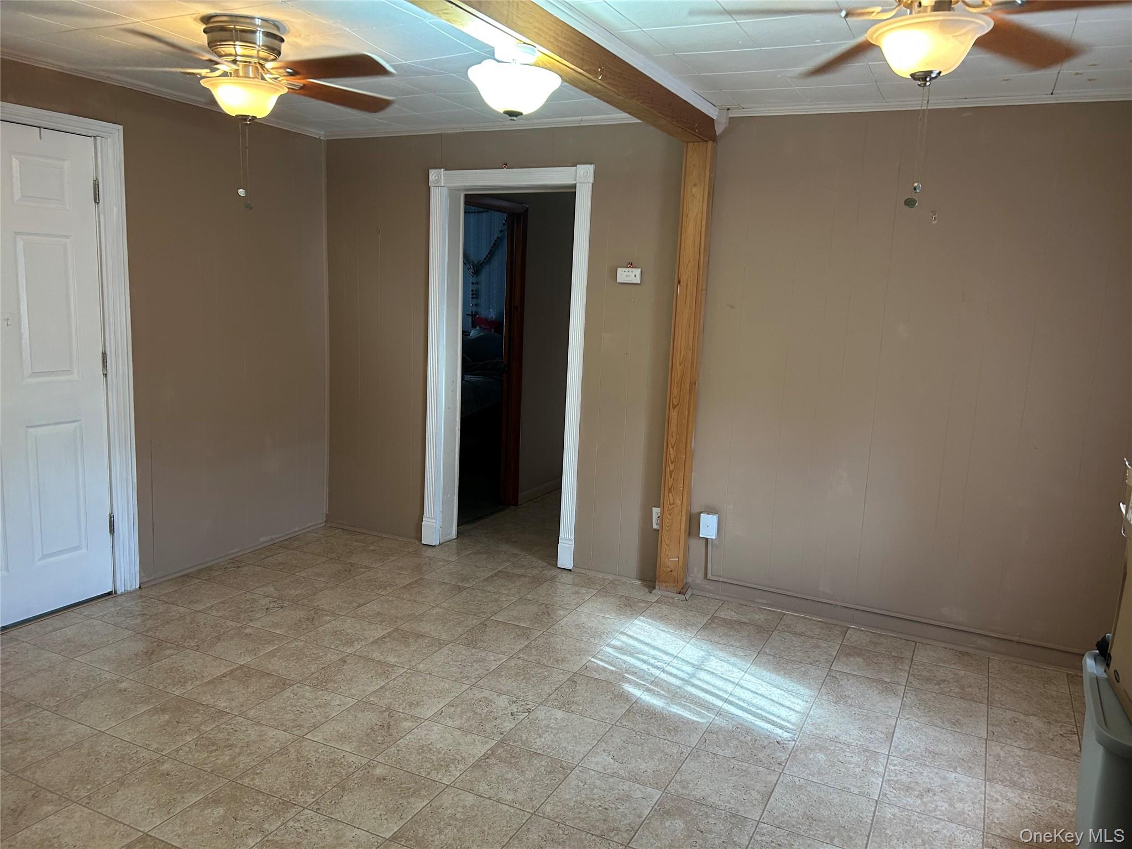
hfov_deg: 67.3
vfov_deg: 53.1
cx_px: 566
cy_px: 424
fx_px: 850
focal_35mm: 26
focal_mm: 5.7
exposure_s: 1/60
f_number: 1.5
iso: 160
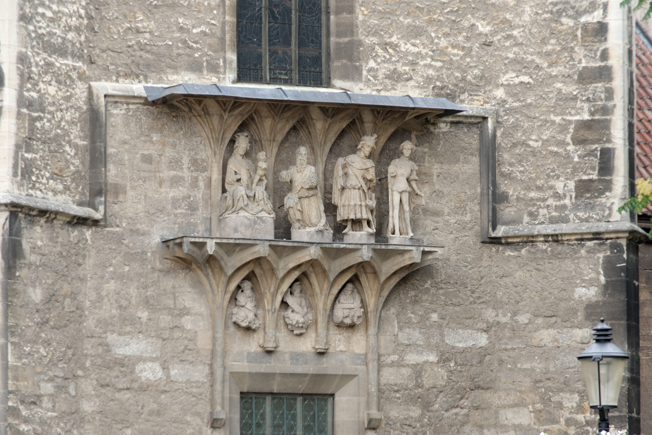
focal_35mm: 202
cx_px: 326
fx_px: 3658
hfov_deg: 10.2
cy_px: 218
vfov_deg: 6.8
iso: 400
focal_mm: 135
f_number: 5.6
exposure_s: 1/100
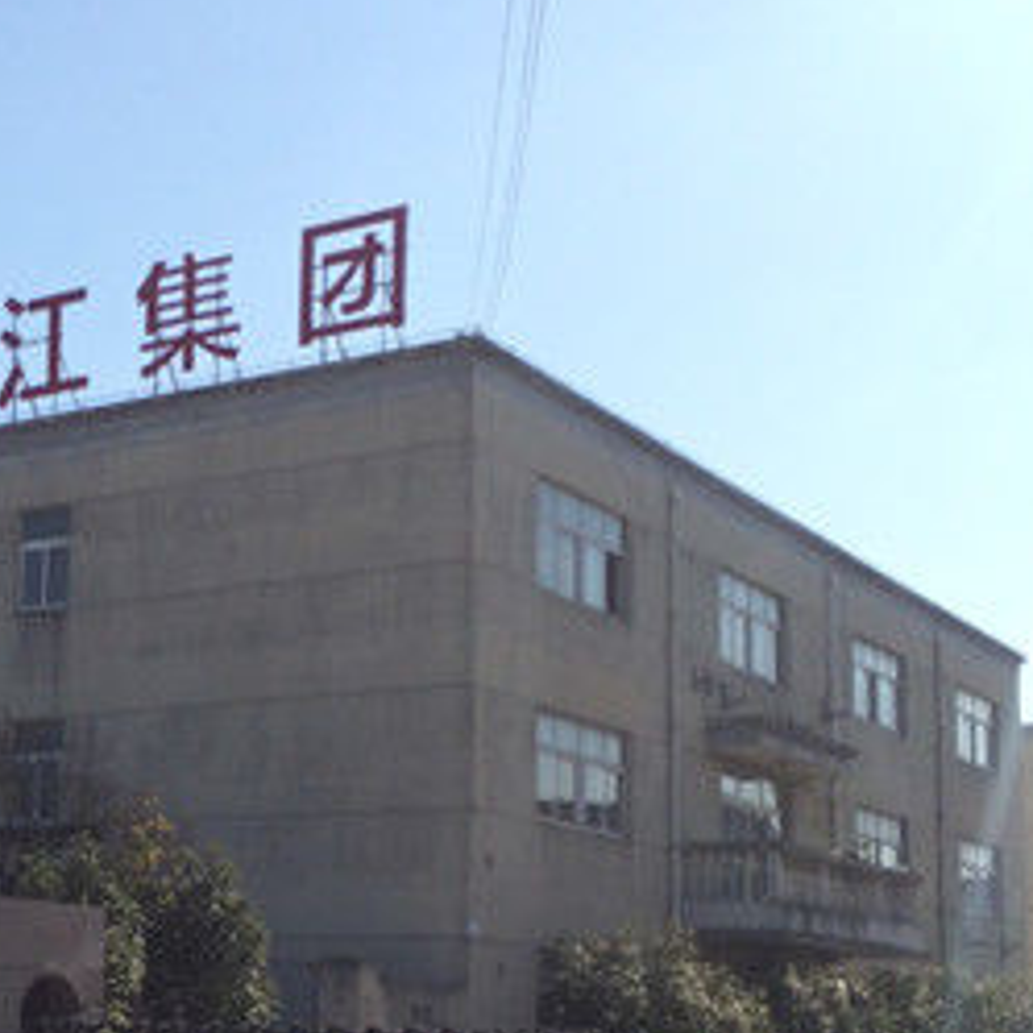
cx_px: 50
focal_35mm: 64
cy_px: 767
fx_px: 2161
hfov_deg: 25.8
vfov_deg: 26.6
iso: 32
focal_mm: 4.12
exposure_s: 1/2564
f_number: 2.2
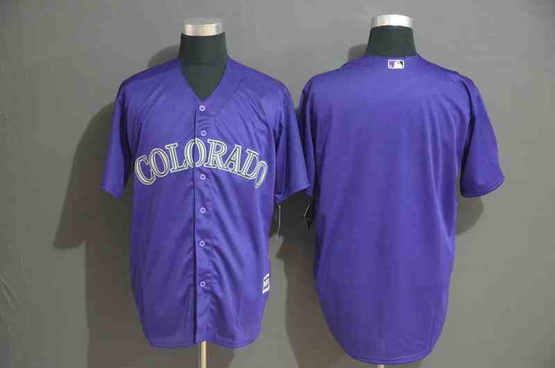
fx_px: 1200
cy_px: 184
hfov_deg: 26.0
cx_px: 278
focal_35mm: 78
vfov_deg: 17.4
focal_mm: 52
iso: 4000
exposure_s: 1/13
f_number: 4.8
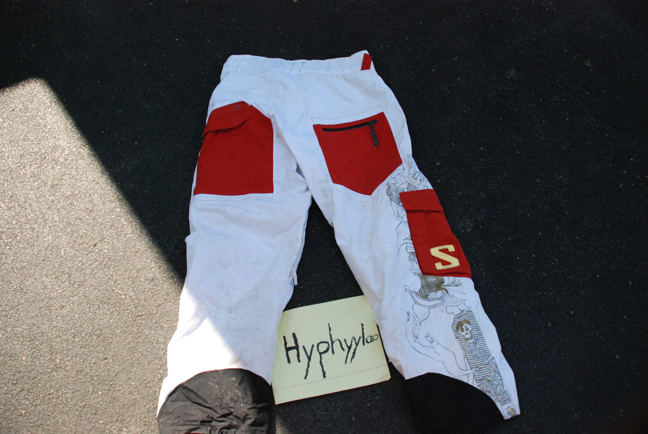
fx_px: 487
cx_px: 324
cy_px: 217
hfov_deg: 67.3
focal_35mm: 27
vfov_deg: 48.0
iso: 1600
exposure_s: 1/4000
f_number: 4
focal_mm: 18
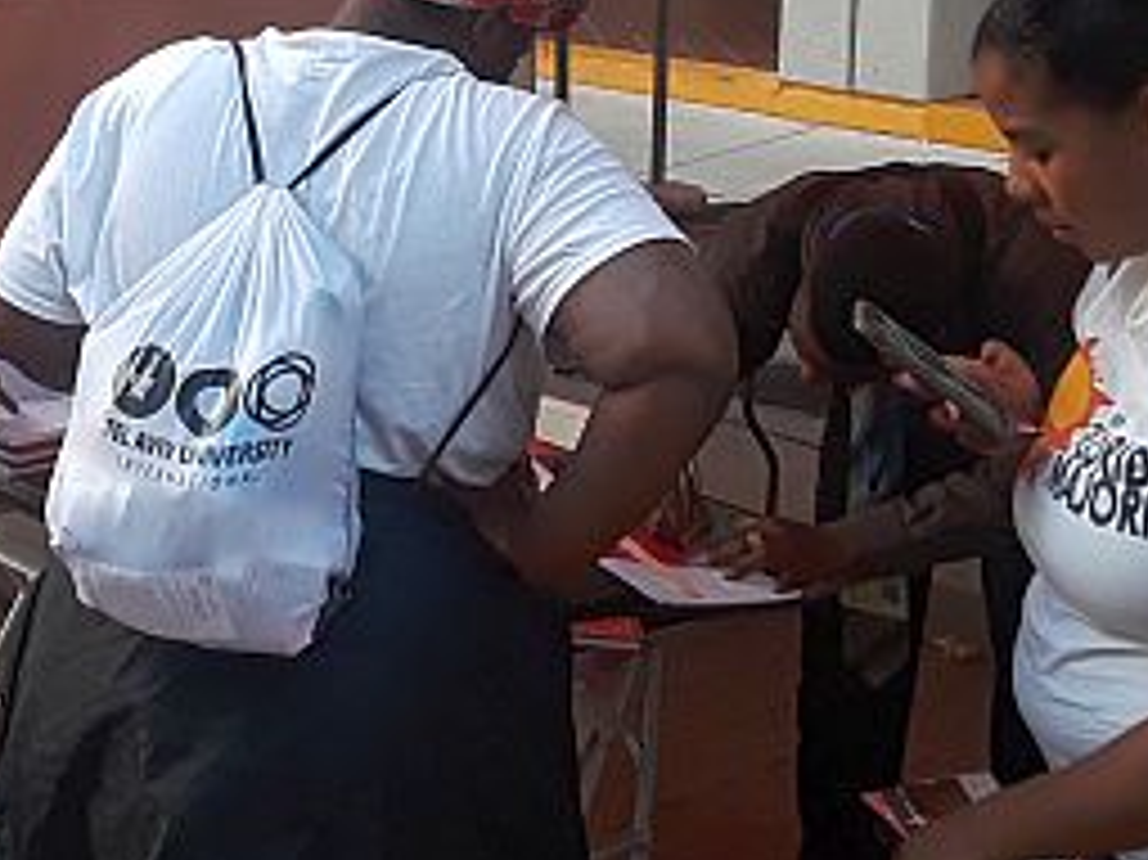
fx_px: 2188
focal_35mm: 66
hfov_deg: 28.9
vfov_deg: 21.3
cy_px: -45
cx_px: 279
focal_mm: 2.9
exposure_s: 1/60
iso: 64
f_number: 1.9
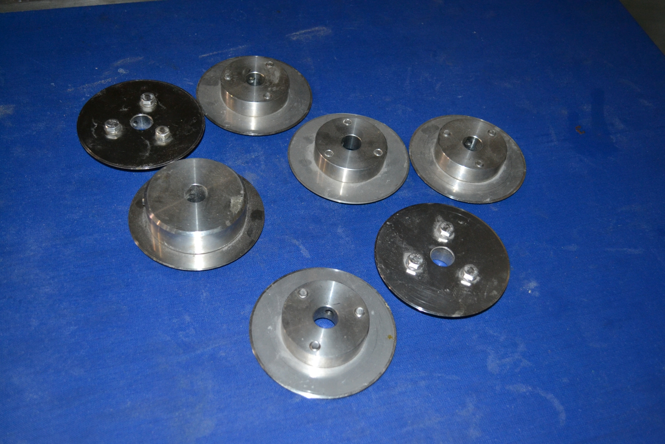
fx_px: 720
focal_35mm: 39
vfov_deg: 34.2
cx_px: 332
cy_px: 222
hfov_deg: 49.5
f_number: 4.2
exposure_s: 1/60
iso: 1250
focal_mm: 26
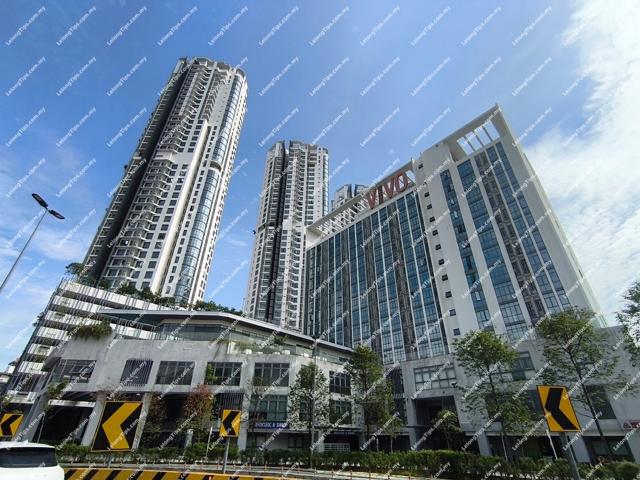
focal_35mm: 15
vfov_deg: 81.7
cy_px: 240
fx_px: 277
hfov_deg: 98.2
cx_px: 320
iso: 50
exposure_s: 1/4357
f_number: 2.2
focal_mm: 1.65
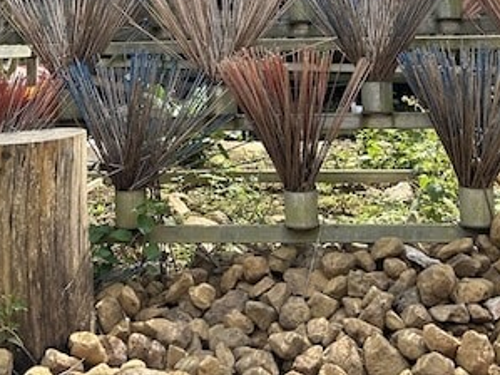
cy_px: -93
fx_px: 938
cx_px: 212
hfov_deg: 29.8
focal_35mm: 65
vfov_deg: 20.8
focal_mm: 5.7
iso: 50
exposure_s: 1/1311
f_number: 1.5
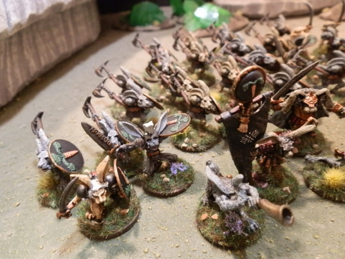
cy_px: 130
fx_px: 279
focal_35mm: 28
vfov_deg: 49.7
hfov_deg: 63.4
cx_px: 172
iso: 400
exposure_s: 1/30
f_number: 3.1
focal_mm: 5
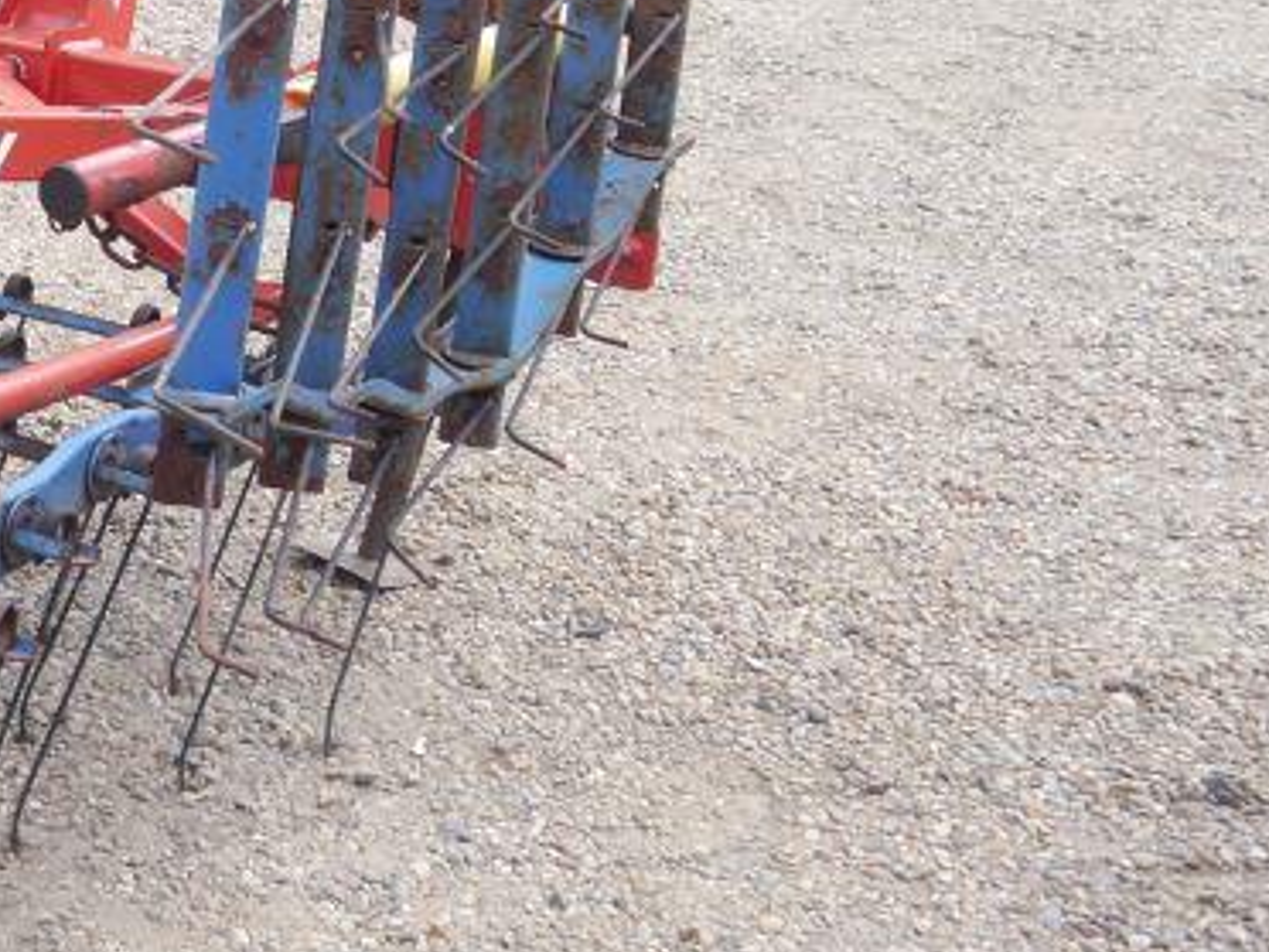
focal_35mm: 77
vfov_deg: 18.5
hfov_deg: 23.1
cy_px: -55
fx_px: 2823
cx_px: -283
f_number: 4.5
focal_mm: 14
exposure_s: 1/160
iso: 160
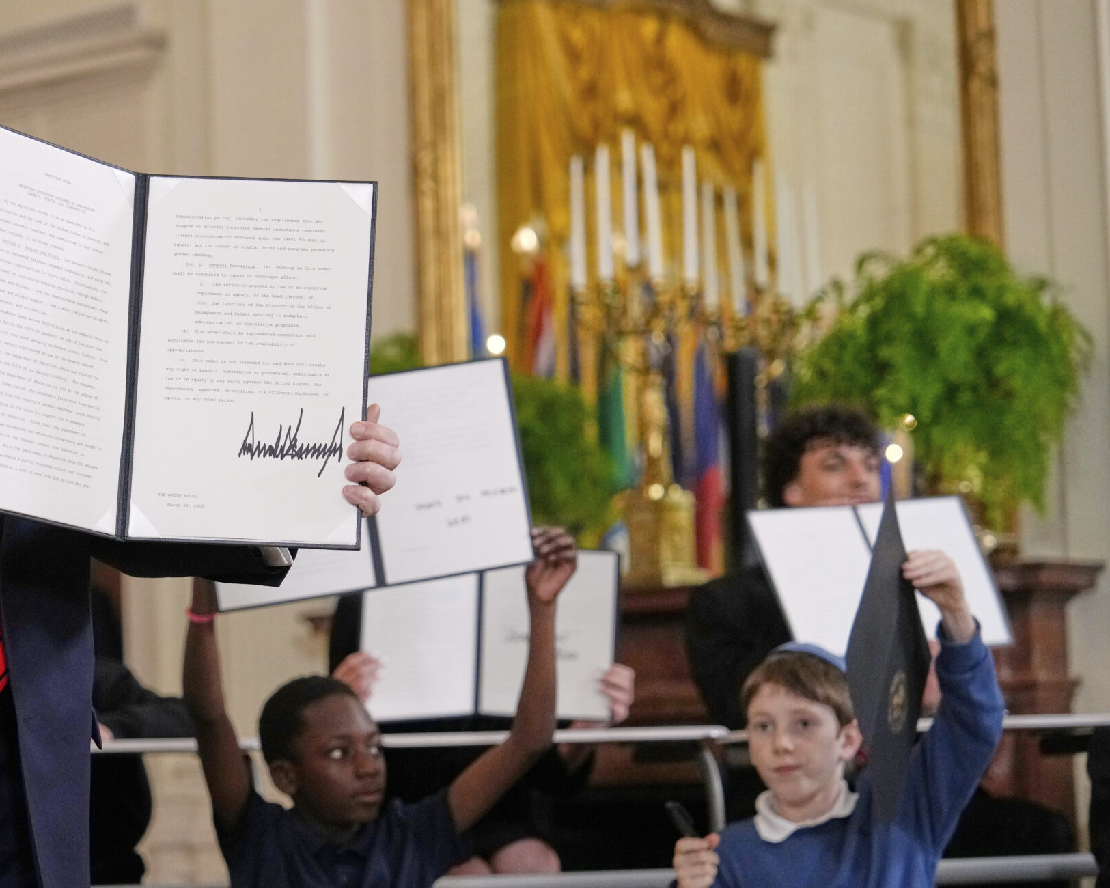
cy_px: 448
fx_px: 3351
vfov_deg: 15.1
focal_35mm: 102
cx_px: 270
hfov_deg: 18.7
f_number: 2.8
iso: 2500
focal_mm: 69
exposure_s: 1/500
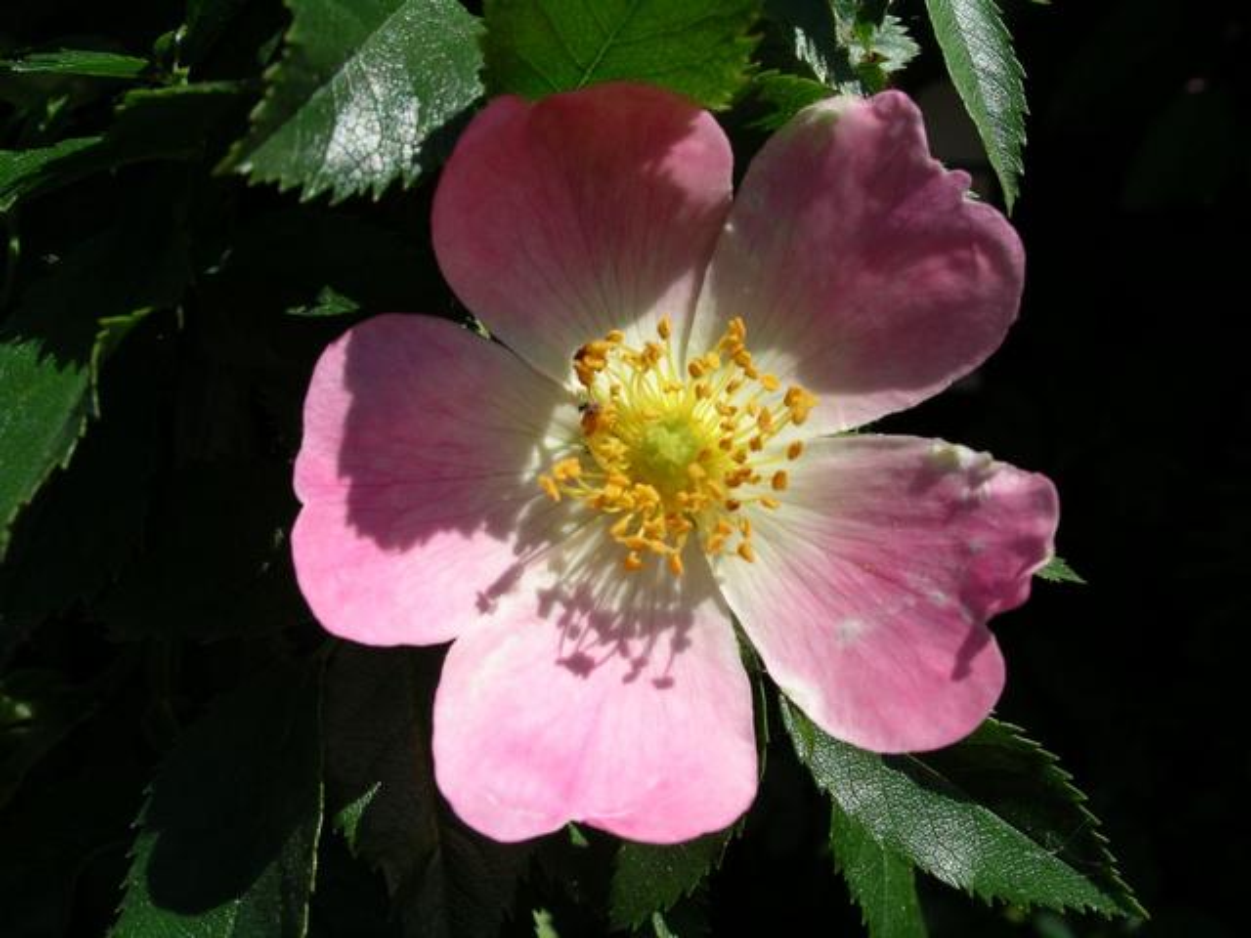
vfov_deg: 38.7
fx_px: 1337
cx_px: 626
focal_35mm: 37
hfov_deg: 50.1
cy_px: 469
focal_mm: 7.8
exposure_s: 1/500
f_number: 6
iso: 64
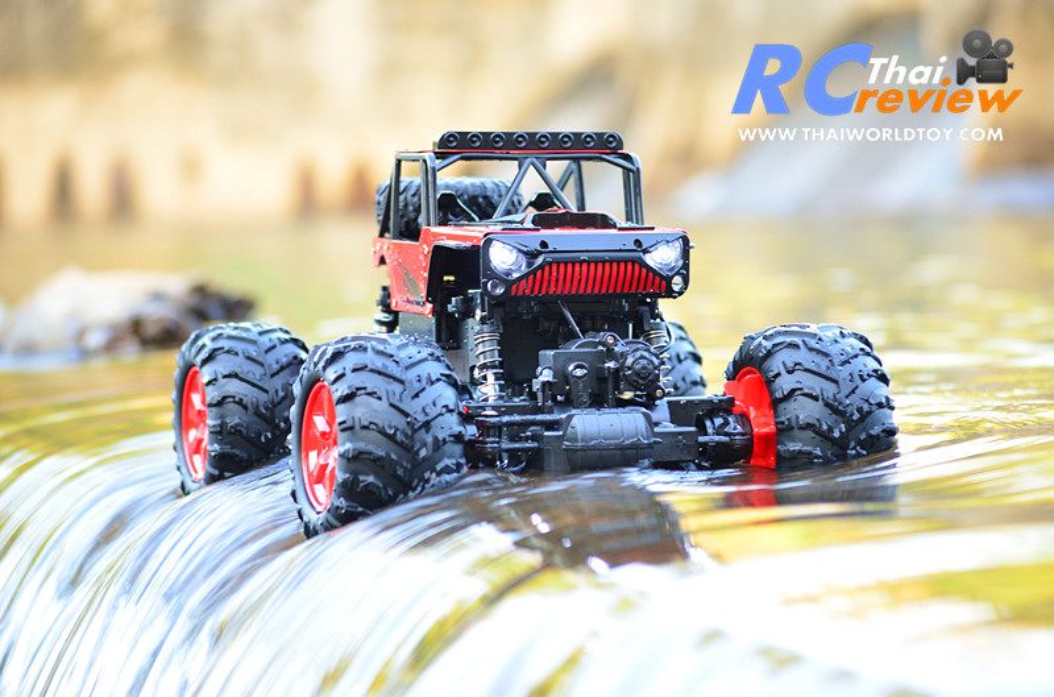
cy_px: 348
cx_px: 527
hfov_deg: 19.0
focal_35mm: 108
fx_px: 3154
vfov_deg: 12.6
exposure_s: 1/30
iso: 250
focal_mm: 72
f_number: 4.2
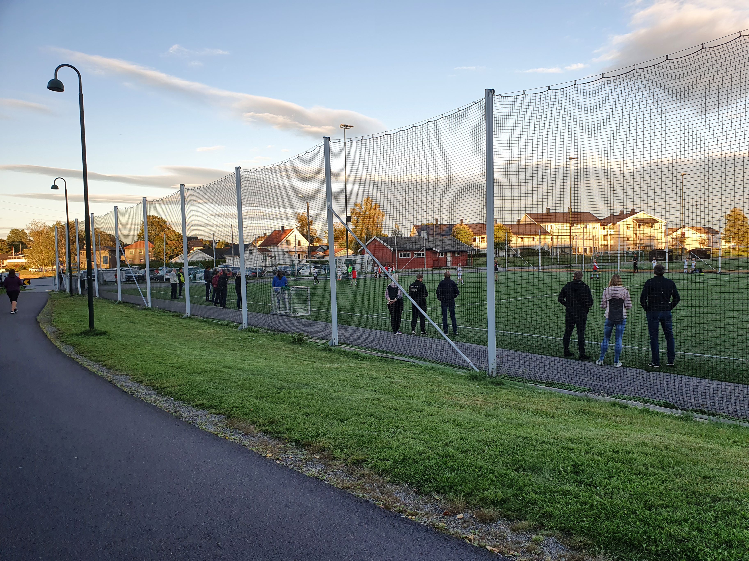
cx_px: 374
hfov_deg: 67.3
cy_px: 280
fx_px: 563
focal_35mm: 26
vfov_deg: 53.1
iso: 50
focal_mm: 4.32
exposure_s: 1/266
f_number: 2.4
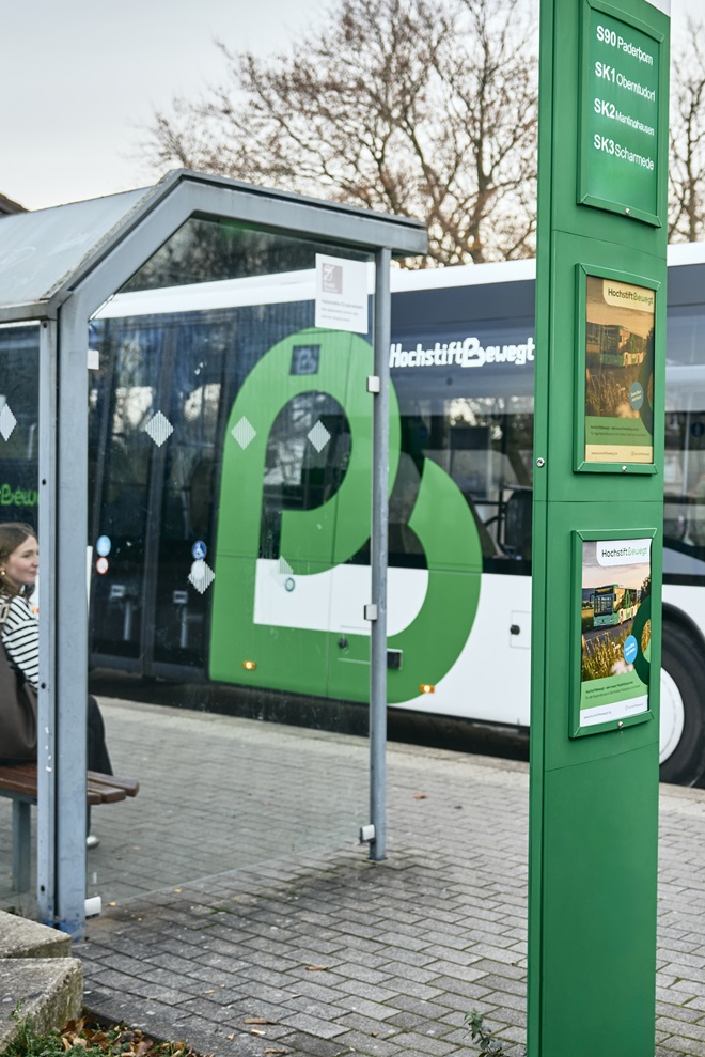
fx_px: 1380
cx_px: 554
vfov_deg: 41.9
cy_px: 524
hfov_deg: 28.1
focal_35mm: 47
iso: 400
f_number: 2.8
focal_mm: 31
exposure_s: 1/200
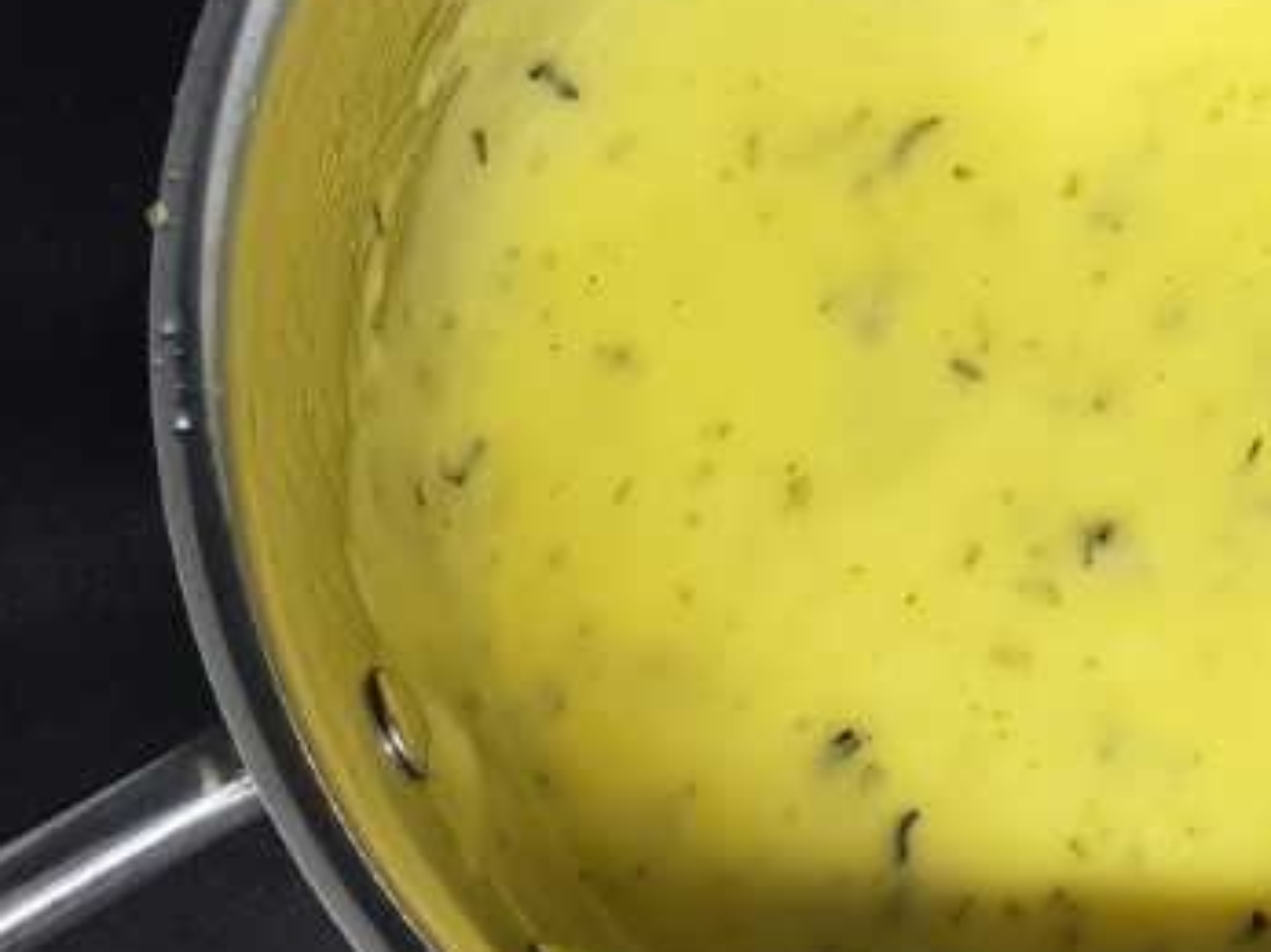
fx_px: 2202
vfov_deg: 24.3
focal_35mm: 60
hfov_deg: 29.5
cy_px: 344
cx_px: 1341
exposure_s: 1/50
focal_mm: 4.2
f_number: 1.7
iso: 125
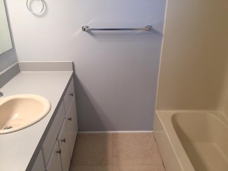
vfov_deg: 48.2
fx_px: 191
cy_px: 86
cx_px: 114
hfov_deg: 61.7
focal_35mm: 29
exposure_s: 1/30
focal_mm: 4.15
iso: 50
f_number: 2.2
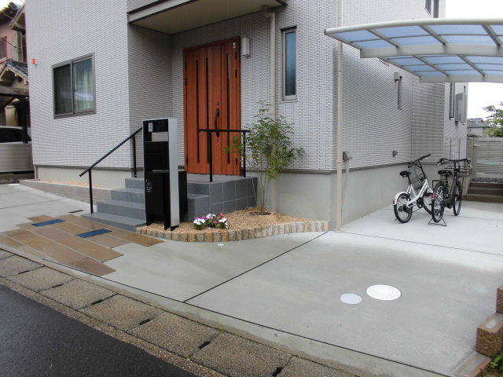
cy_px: 188
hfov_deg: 67.3
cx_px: 252
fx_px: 378
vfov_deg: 53.1
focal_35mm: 26
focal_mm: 4.6
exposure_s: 1/100
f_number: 3.5
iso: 100
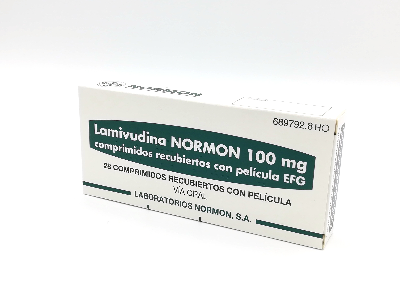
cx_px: 200
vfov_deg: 33.6
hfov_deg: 43.9
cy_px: 150
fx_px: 497
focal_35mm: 43
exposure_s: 1/410
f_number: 2.2
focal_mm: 3.83
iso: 50
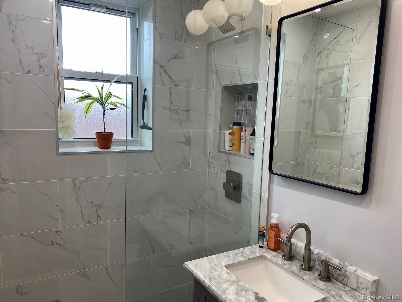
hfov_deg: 67.3
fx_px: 302
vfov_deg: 53.1
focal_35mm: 26
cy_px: 151
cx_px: 201
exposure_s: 1/120
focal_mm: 4.25
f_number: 1.8
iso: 64
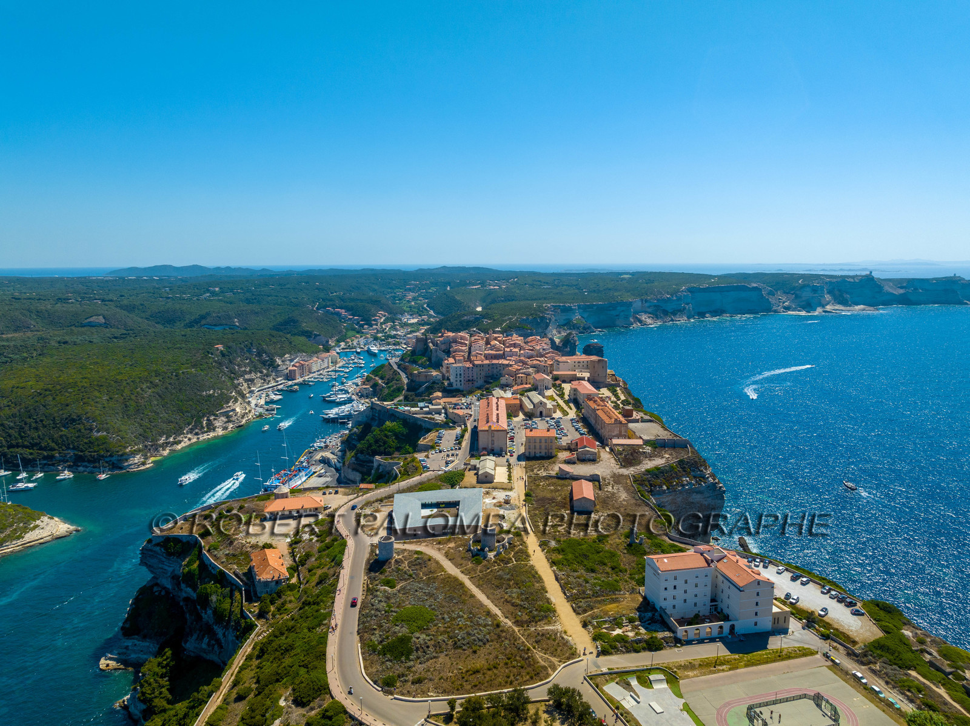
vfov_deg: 56.8
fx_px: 672
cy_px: 363
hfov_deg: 71.6
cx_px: 485
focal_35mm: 24
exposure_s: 1/400
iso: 100
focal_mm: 12.3
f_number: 8
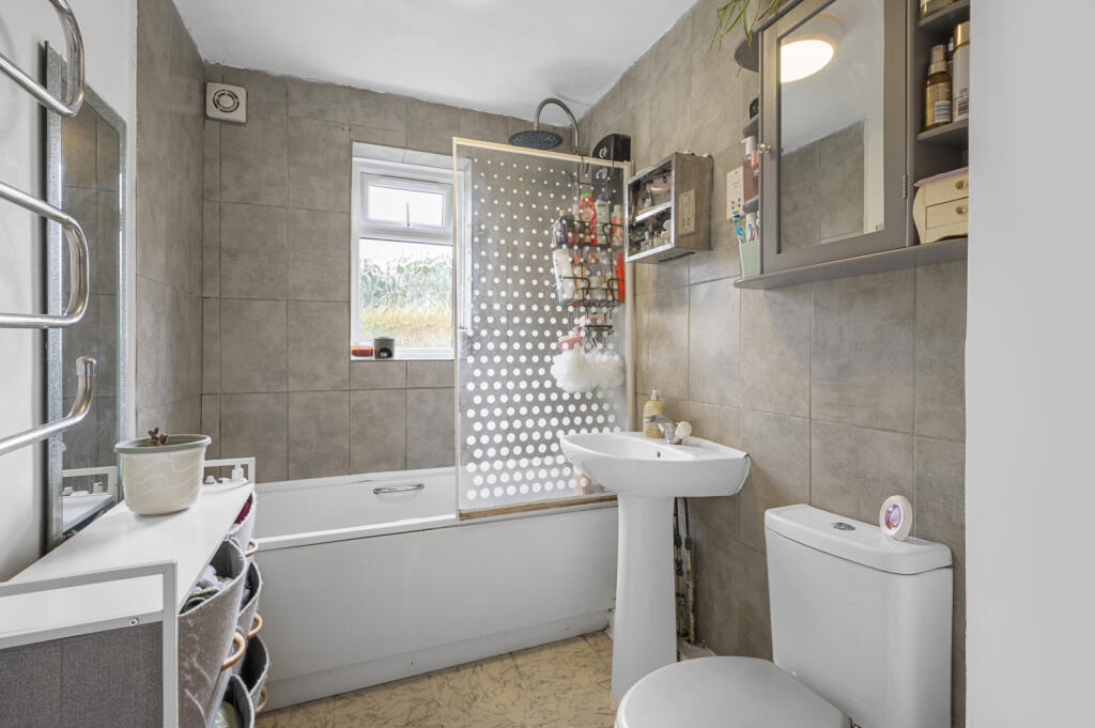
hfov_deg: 96.8
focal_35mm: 16
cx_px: 548
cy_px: 364
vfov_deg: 73.7
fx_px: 486
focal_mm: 16
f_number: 16
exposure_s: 2
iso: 200
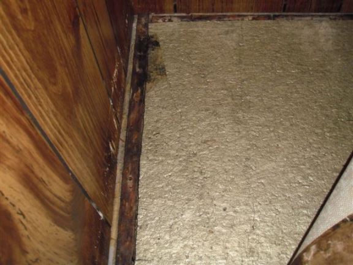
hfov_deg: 49.0
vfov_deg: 37.7
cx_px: 176
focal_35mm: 38
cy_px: 132
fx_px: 388
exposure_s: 1/30
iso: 125
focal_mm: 6.7
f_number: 3.5
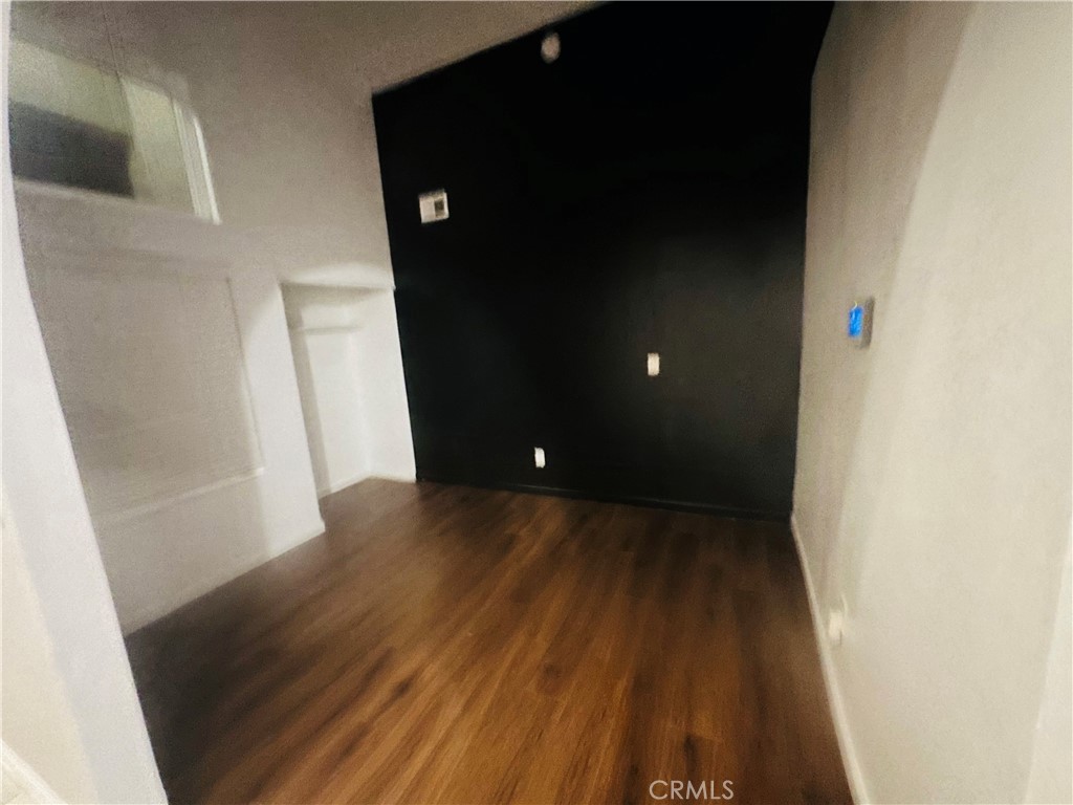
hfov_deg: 102.1
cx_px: 536
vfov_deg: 85.7
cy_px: 402
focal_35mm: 14
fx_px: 434
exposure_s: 1/9
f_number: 2.2
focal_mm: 2.22
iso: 640
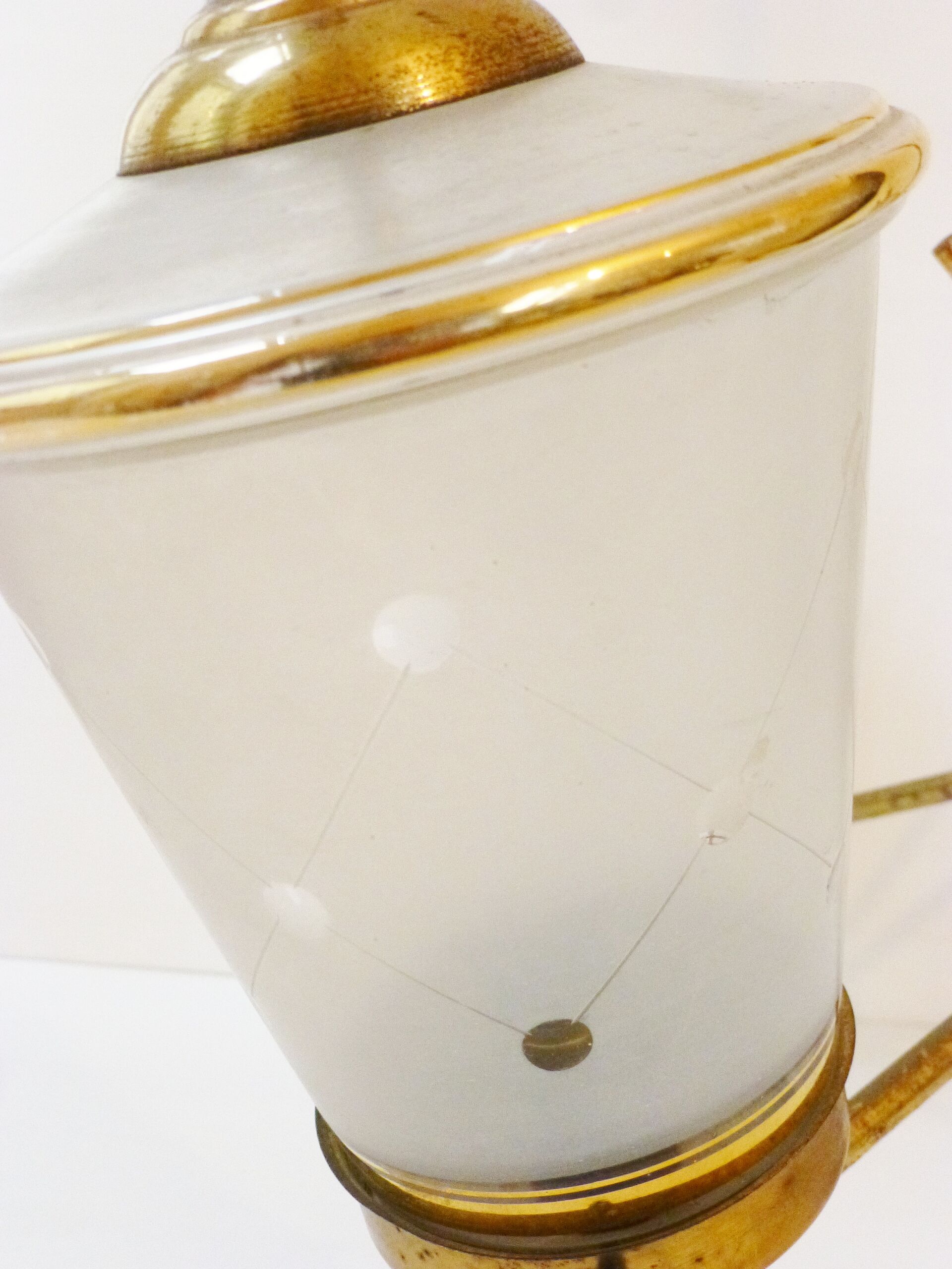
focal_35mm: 41
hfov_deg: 35.1
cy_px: 634
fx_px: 1503
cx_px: 476
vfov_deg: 45.8
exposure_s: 1/250
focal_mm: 7.4
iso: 800
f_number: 3.9
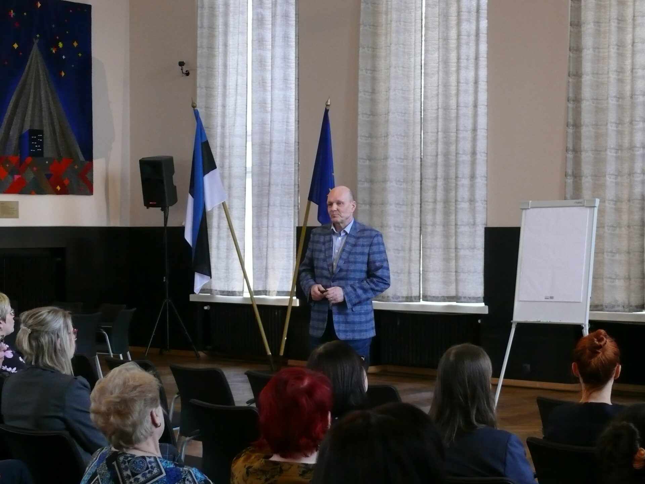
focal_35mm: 74
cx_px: 322
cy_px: 242
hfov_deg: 26.3
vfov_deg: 19.9
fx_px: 1379
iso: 400
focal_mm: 14.1
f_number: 3.2
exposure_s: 1/30
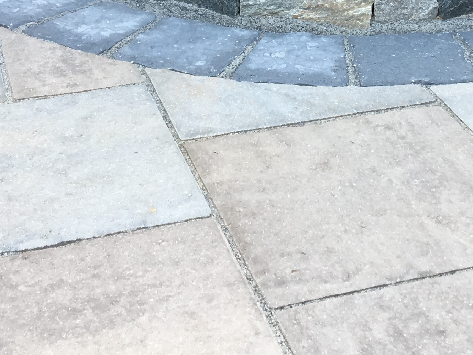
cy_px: -68
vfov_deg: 16.7
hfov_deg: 22.8
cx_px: 350
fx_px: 1161
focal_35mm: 85
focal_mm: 4.15
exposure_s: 1/272
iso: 25
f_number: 2.2
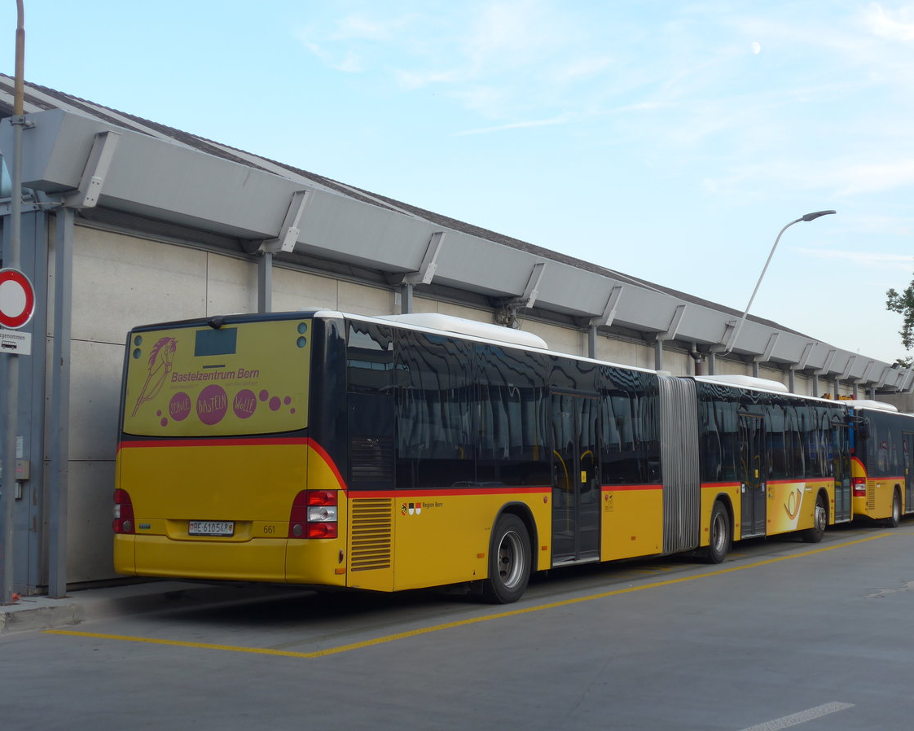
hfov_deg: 38.8
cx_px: 451
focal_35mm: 48
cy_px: 366
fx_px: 1299
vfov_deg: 31.5
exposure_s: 1/200
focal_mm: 9.5
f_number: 3
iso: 80
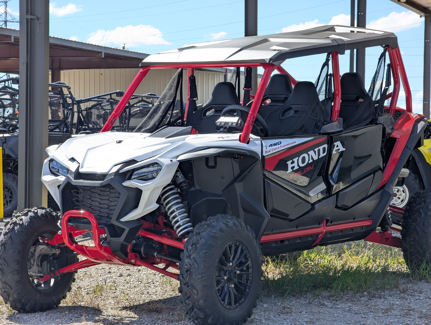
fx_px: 1322
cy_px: 162
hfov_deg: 18.5
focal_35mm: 106
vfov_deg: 14.0
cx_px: 216
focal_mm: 19
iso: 30
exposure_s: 1/253
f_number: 3.5
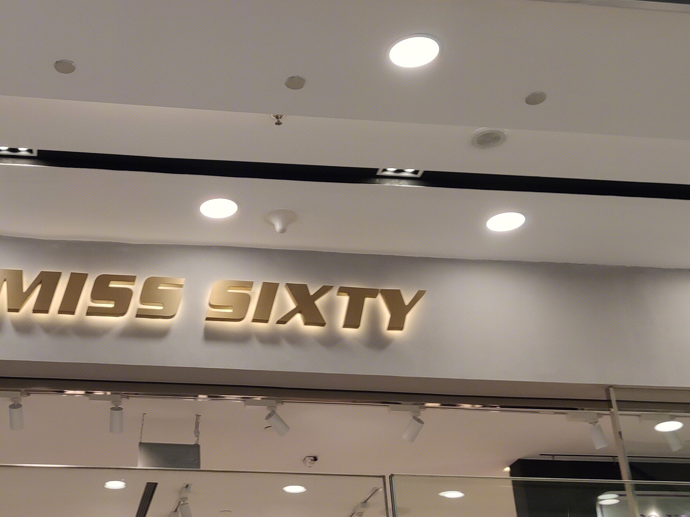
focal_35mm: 57
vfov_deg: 25.7
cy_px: 255
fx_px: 1136
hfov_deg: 33.2
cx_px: 189
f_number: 1.75
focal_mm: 4.75
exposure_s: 1/100
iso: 124
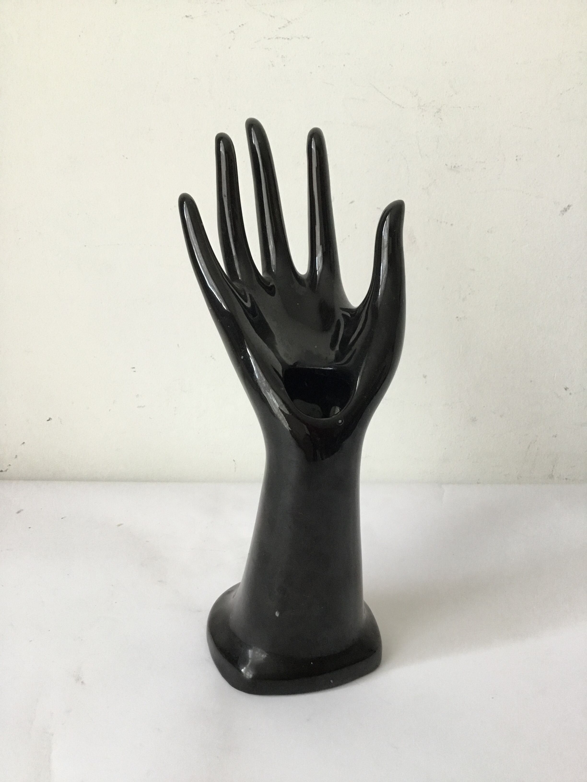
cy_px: 391
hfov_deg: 45.4
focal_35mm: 31
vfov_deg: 58.4
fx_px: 701
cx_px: 294
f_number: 2.4
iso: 160
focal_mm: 3.3
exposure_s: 1/33
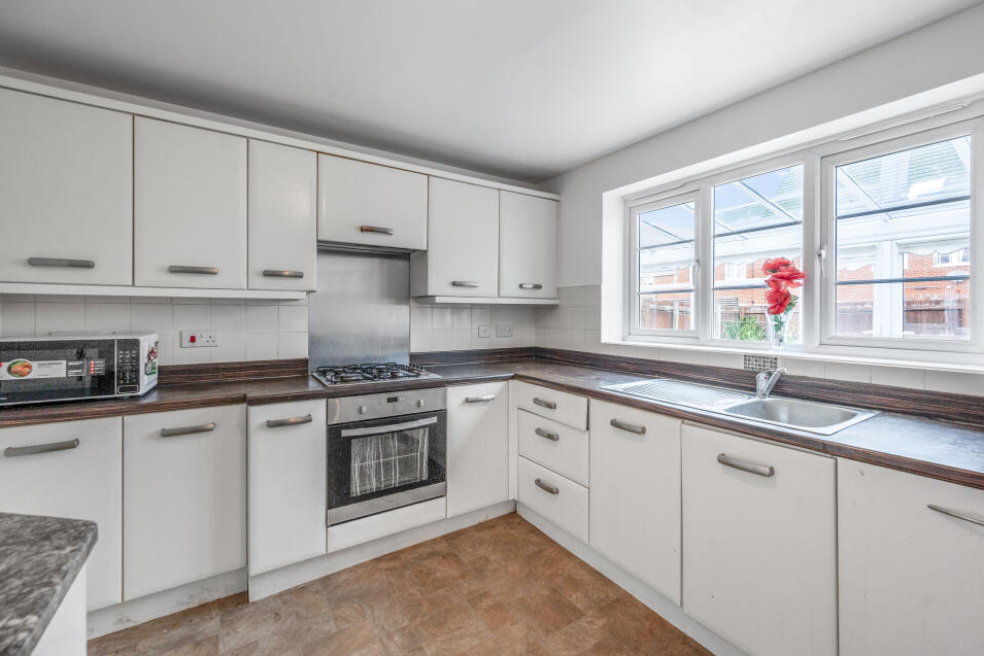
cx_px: 527
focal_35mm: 15
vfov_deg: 77.3
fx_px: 410
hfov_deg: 100.2
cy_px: 321
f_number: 6.3
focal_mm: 14
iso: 250
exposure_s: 1/50
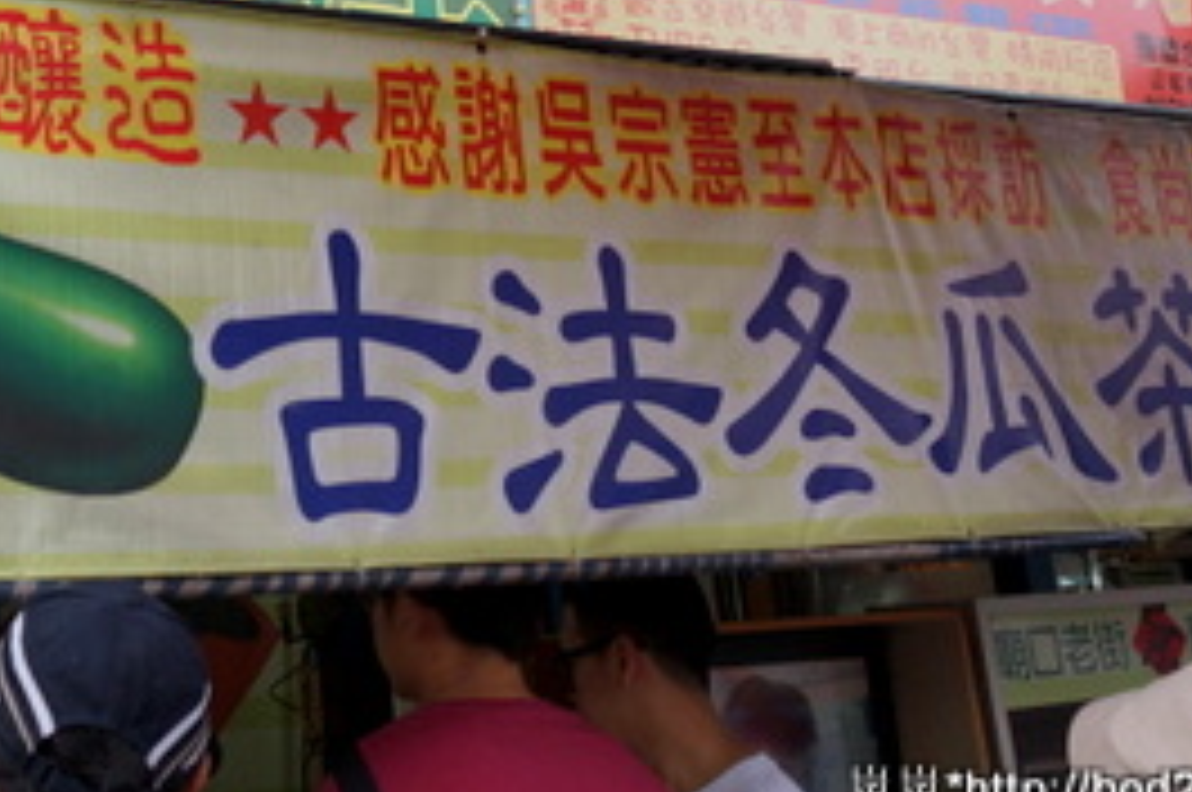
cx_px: 252
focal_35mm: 58
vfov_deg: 22.1
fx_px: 1918
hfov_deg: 33.6
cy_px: -79
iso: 200
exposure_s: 1/160
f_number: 4.5
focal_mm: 16
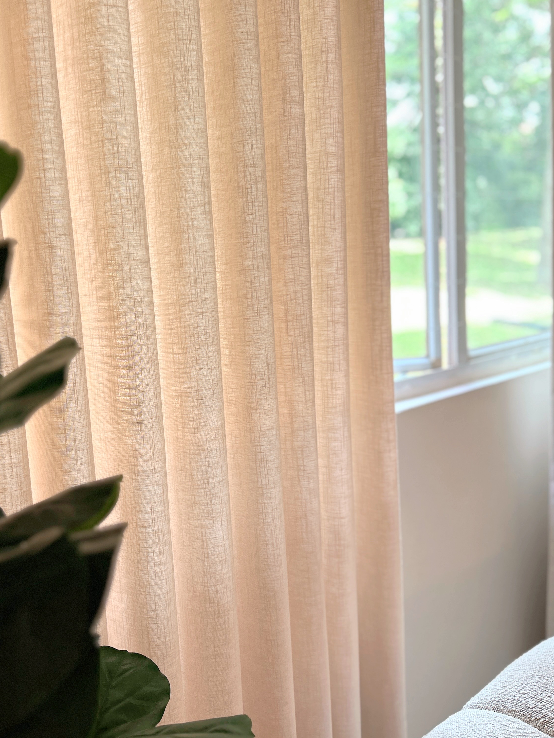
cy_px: 368
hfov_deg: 40.4
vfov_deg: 52.6
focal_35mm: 35
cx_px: 208
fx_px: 747
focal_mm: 5.7
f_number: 1.5
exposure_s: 1/121
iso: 64
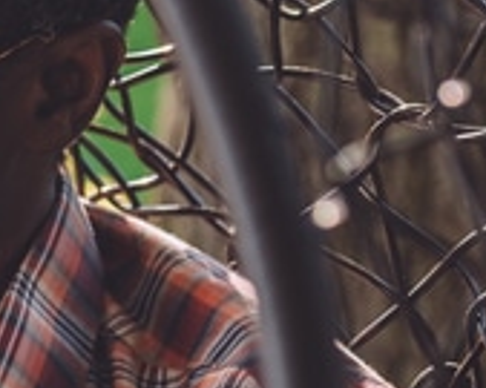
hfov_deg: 3.4
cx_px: -545
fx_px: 8151
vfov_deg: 2.7
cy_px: 657
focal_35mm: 567
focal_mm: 102
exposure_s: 1/250
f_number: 3.5
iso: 100
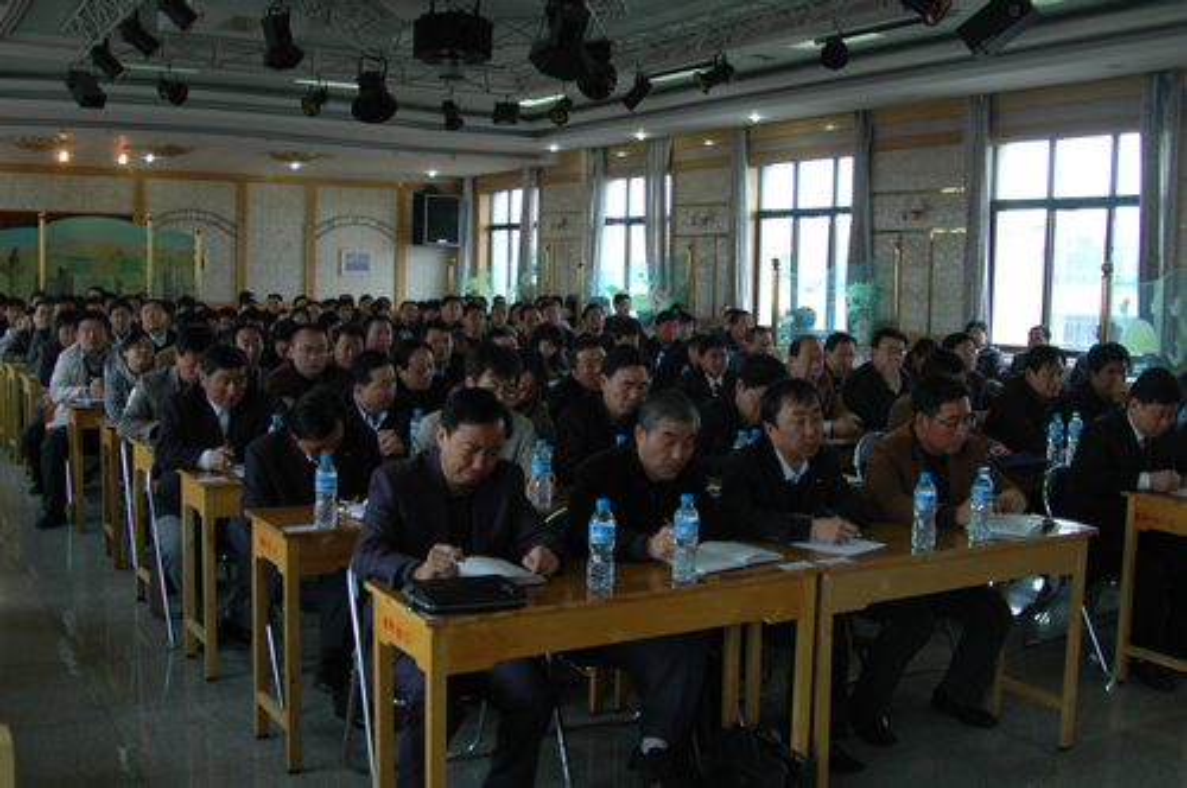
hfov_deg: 53.2
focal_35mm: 36
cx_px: 594
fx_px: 1185
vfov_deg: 36.8
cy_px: 394
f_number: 3.5
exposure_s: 1/25
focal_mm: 24
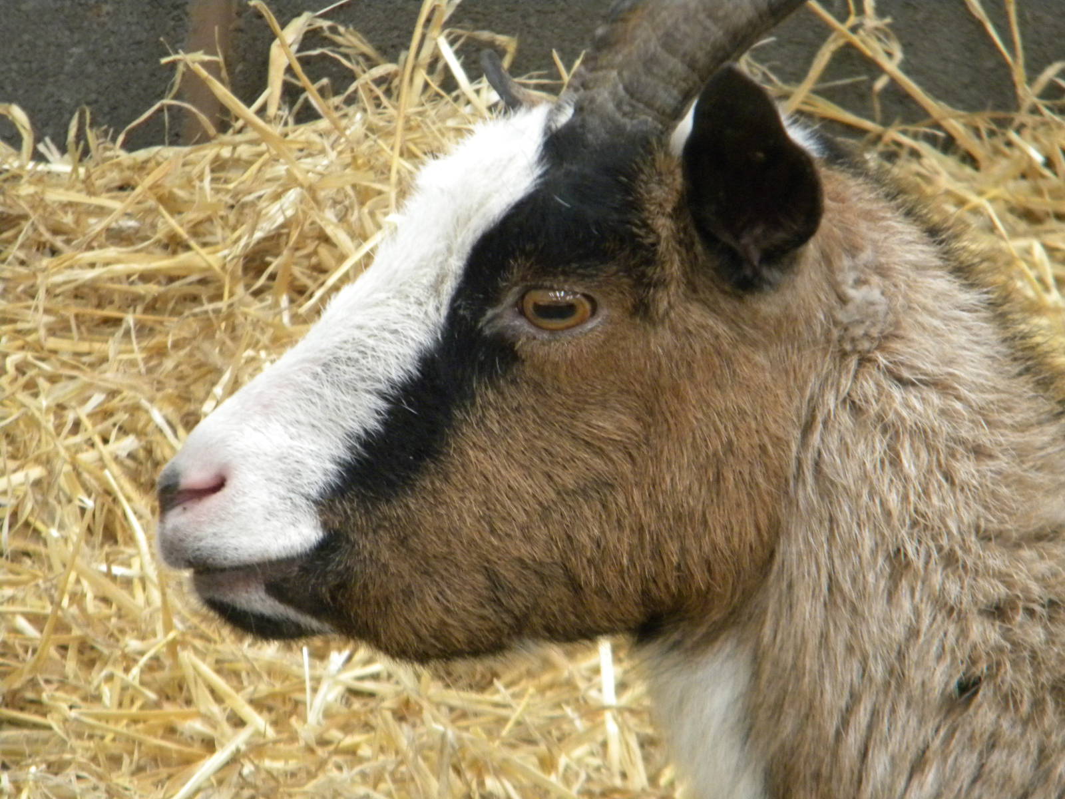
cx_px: 532
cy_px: 400
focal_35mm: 226
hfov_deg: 8.8
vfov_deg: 6.6
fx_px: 6953
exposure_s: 1/140
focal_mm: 41
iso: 488
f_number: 5.4
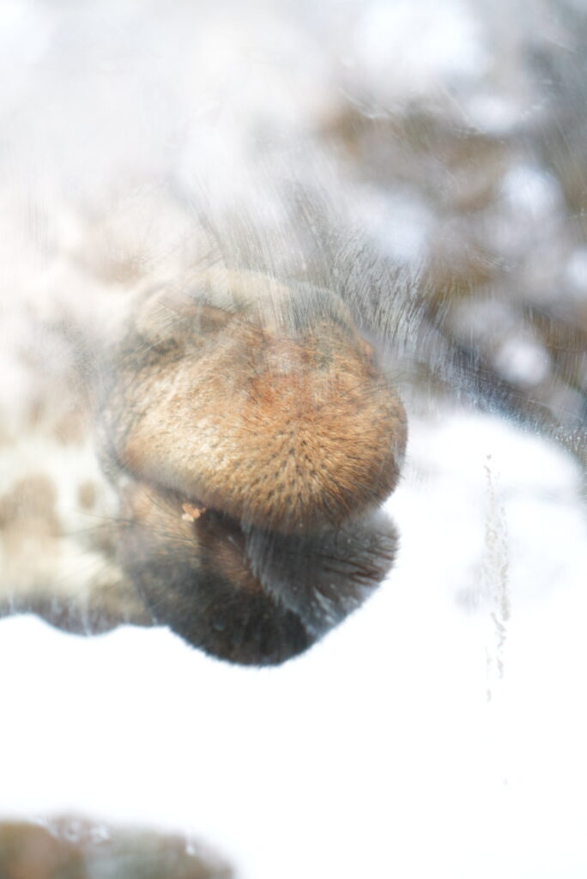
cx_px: 294
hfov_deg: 25.8
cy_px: 440
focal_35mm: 52
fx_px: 1282
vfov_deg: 37.8
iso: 100
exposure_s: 1/250
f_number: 2.5
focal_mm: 35
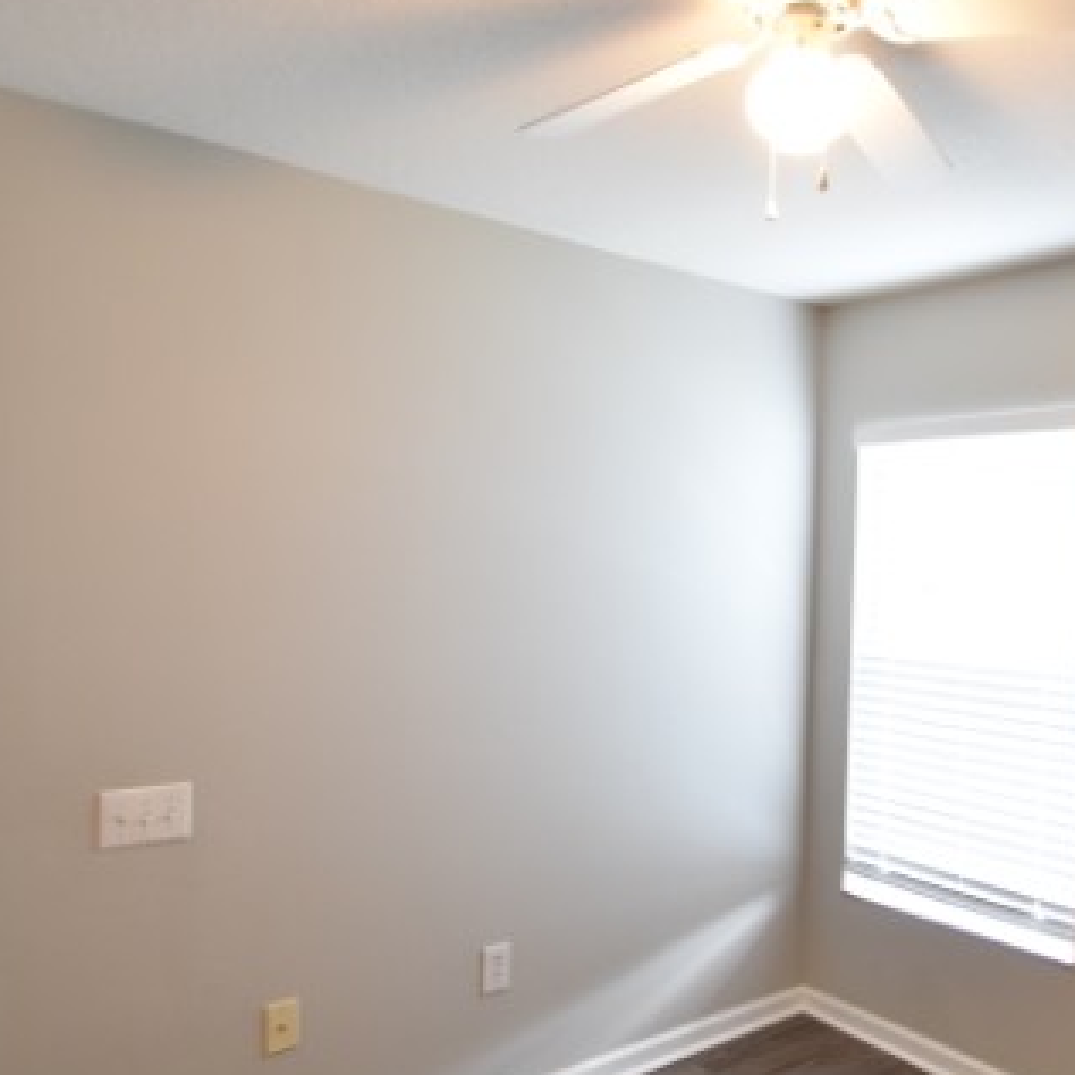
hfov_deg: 53.0
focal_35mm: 29
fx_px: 1019
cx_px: 813
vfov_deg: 55.6
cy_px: 575
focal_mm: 10
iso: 800
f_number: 3.5
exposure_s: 1/45
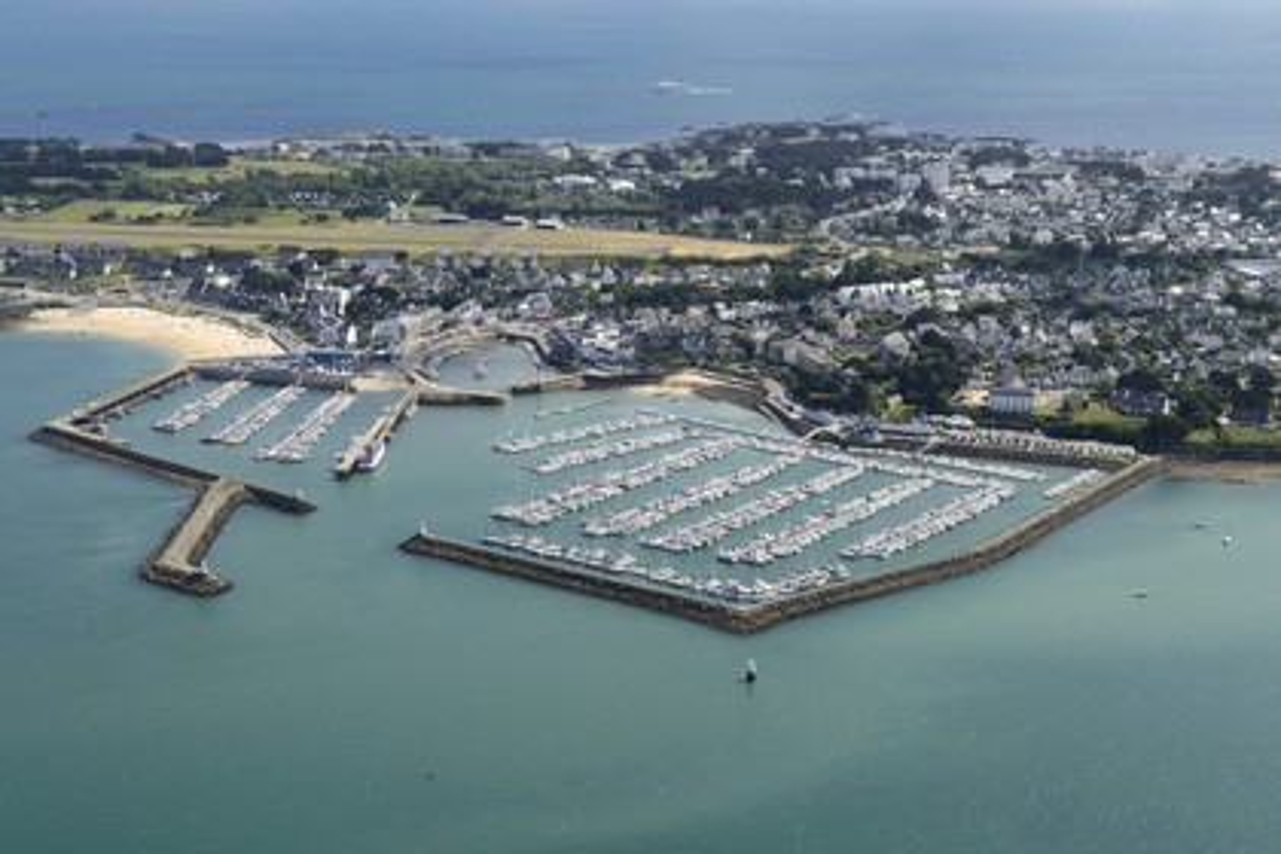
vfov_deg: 28.1
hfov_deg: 41.1
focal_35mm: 48
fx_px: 1708
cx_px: 640
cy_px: 427
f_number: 9
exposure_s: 1/800
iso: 400
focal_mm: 48
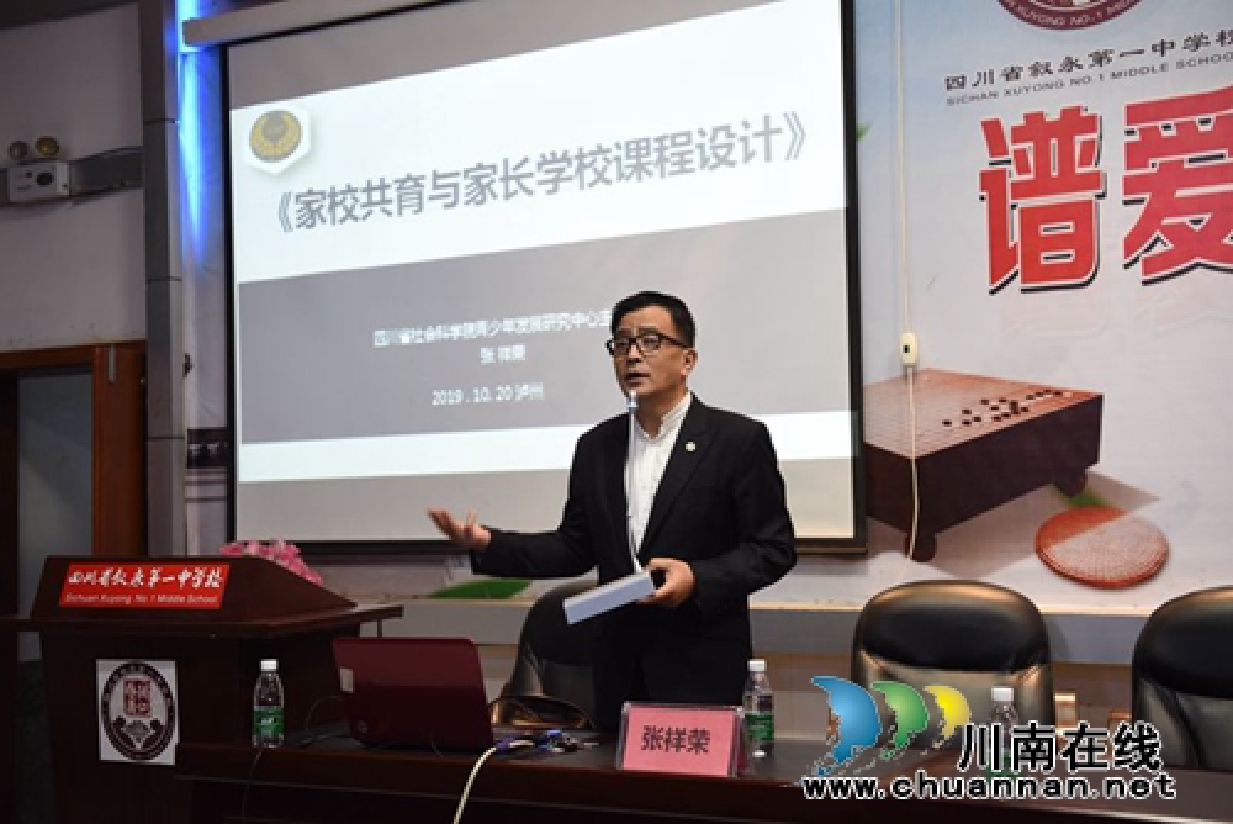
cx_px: 616
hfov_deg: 41.1
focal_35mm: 48
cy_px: 412
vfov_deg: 28.1
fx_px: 1645
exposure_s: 1/50
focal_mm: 48
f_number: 3.5
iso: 800
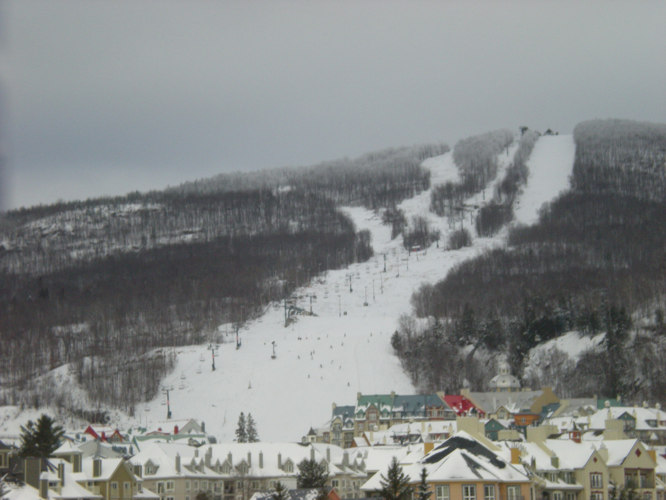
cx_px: 333
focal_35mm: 114
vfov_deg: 13.0
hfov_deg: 17.3
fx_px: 2193
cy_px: 250
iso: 200
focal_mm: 18.9
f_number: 5.9
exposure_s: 1/120
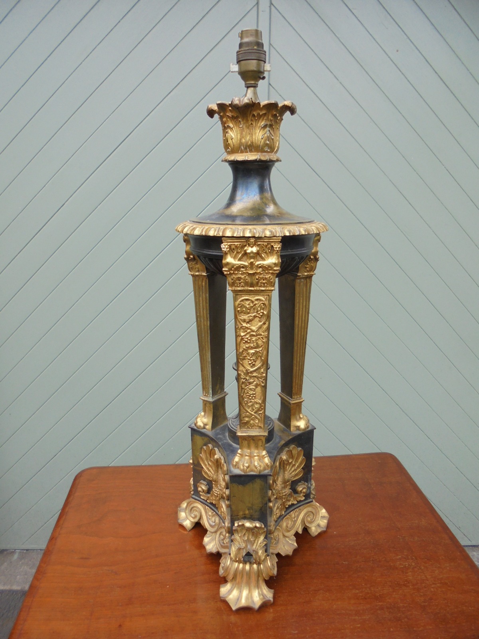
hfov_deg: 53.1
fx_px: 480
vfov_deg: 67.3
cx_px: 240
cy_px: 320
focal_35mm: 26
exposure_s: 1/60
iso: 100
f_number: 3.5
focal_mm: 4.6
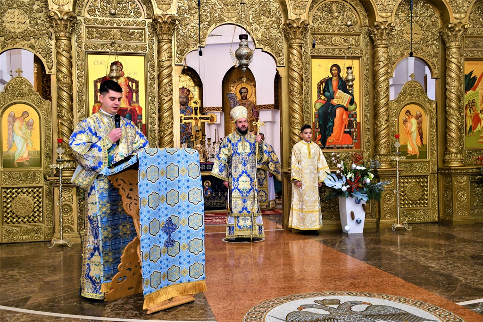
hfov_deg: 49.5
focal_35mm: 39
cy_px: 161
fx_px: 523
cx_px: 242
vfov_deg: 34.2
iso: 320
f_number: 4
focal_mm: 26
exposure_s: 1/60
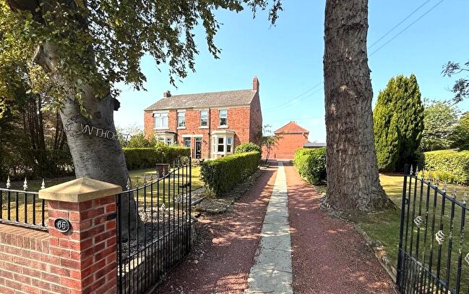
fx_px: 205
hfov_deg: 97.8
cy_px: 167
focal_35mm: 16
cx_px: 230
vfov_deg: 71.0
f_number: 2.2
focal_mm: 2.22
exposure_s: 1/841
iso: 50
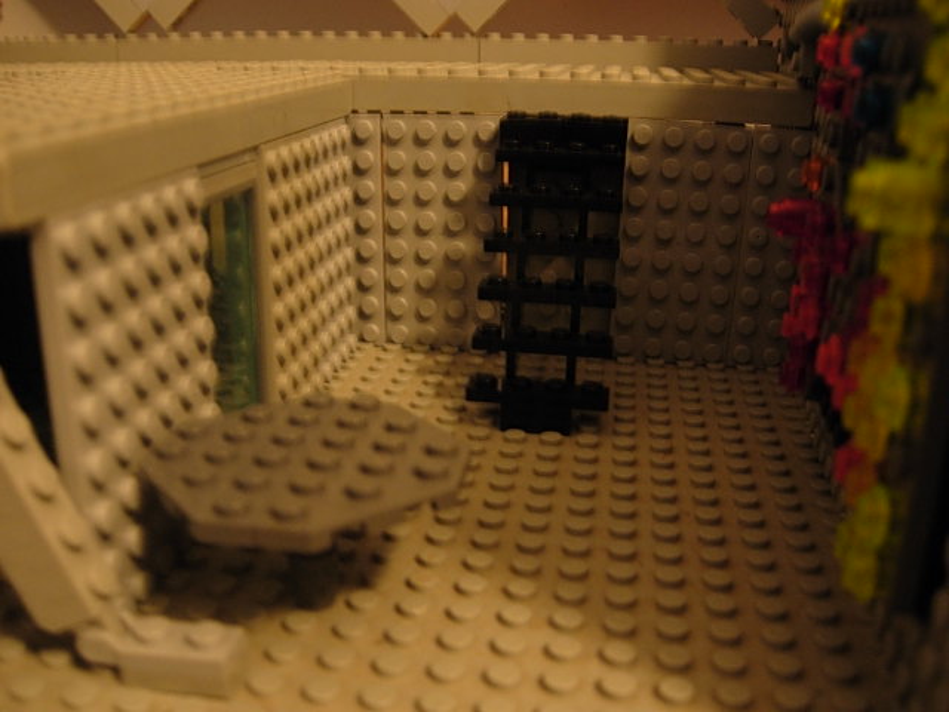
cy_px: 356
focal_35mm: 36
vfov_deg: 39.7
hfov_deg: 51.4
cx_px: 474
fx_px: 987
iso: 200
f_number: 2.7
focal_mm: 7.5
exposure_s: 1/3.3
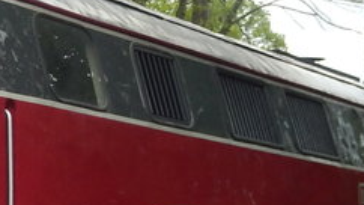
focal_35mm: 135
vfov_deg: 9.0
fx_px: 1303
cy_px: 157
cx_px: -17
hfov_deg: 15.6
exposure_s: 1/400
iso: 125
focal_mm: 4.5
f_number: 3.4
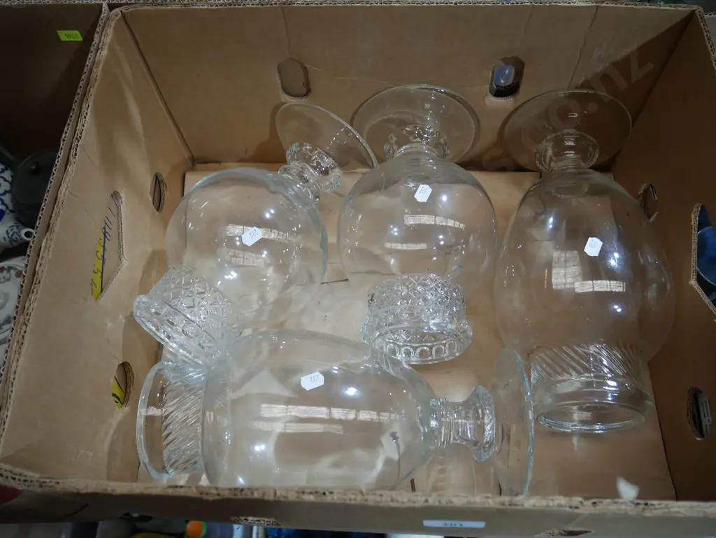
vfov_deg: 49.8
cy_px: 269
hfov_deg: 63.4
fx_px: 579
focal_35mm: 28
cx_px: 358
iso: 500
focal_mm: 14
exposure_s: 1/60
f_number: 3.5
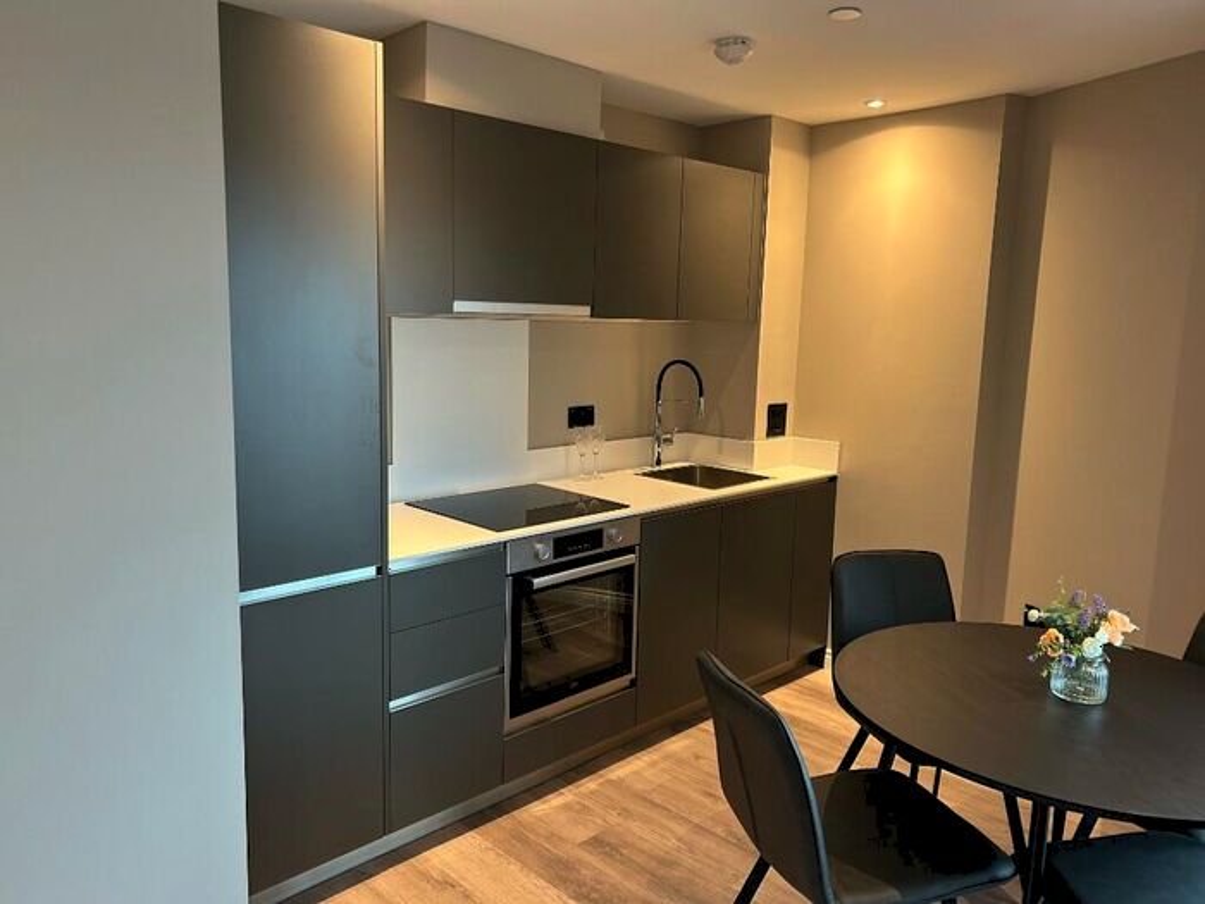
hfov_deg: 67.3
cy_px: 452
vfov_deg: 53.1
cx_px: 602
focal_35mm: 26
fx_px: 905
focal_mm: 5.7
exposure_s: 1/60
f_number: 1.5
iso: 160
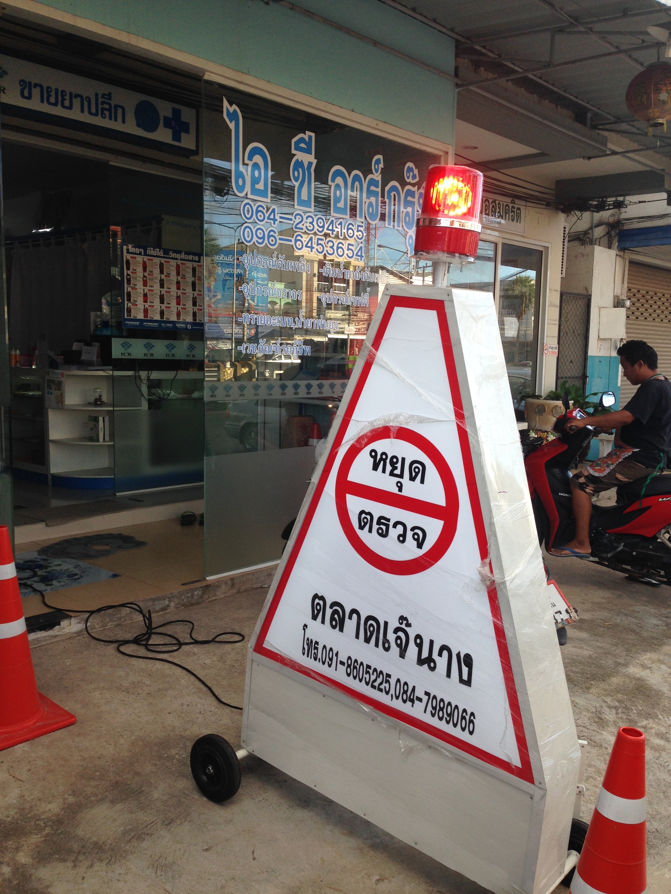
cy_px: 447
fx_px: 853
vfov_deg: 55.4
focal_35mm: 33
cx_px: 336
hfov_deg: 42.9
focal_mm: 4.12
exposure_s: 1/259
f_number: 2.4
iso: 50
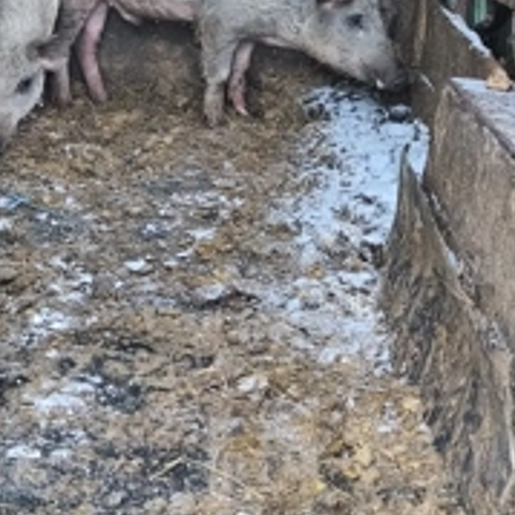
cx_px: 98
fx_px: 1229
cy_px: 35
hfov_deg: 23.3
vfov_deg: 23.0
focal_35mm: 73
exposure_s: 1/33.3
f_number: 1.65
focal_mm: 6.18
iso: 1250
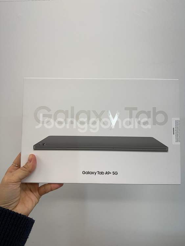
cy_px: 123
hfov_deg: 56.8
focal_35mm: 24
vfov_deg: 71.6
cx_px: 92
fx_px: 171
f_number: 1.78
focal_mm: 6.76
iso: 64
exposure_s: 1/241
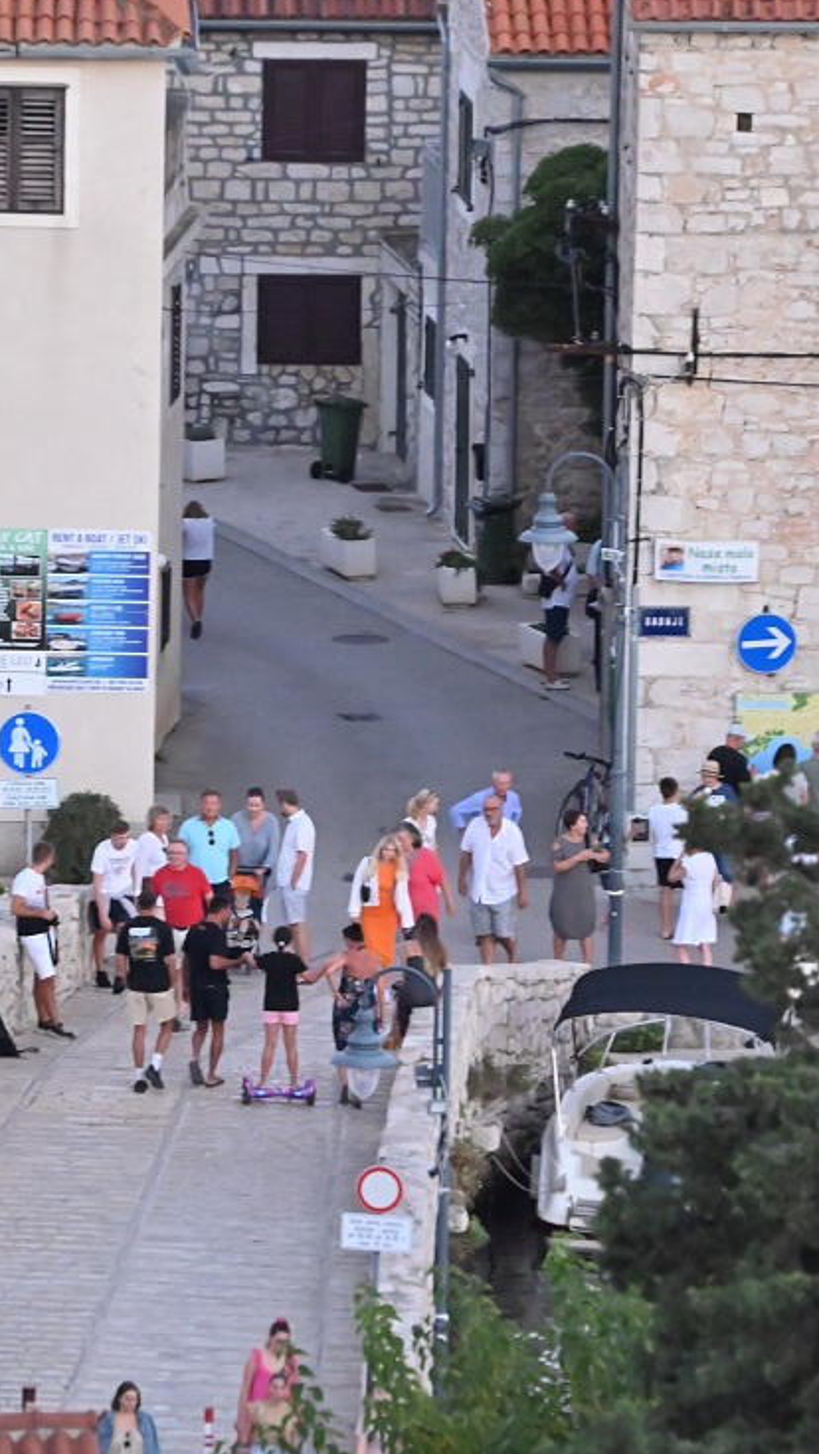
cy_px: 965
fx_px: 22253
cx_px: 405
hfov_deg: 2.1
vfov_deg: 3.7
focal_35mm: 577
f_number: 5.6
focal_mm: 270
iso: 4000
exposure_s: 1/320
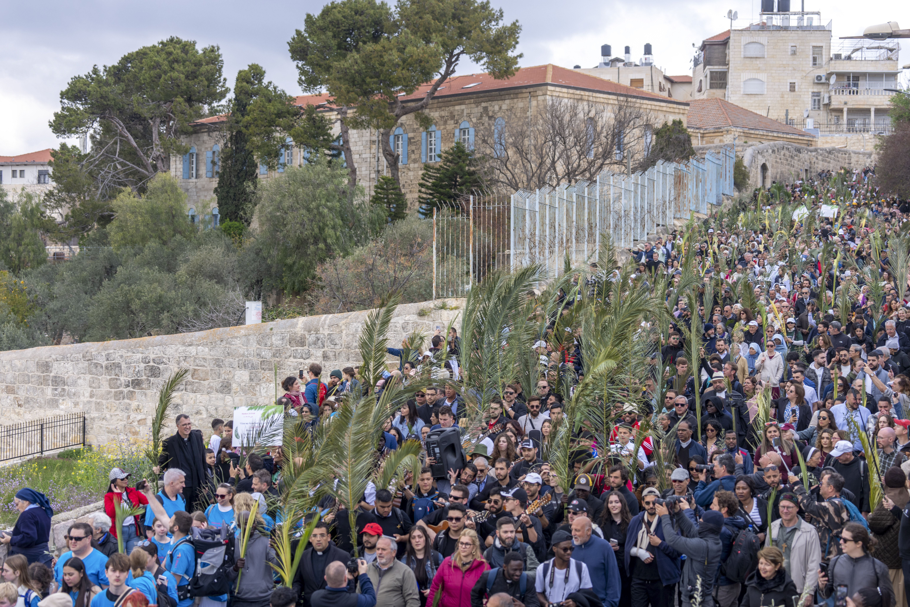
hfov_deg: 34.5
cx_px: 455
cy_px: 304
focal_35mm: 58
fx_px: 1466
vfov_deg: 23.4
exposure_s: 1/640
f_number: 2.8
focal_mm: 58
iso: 200
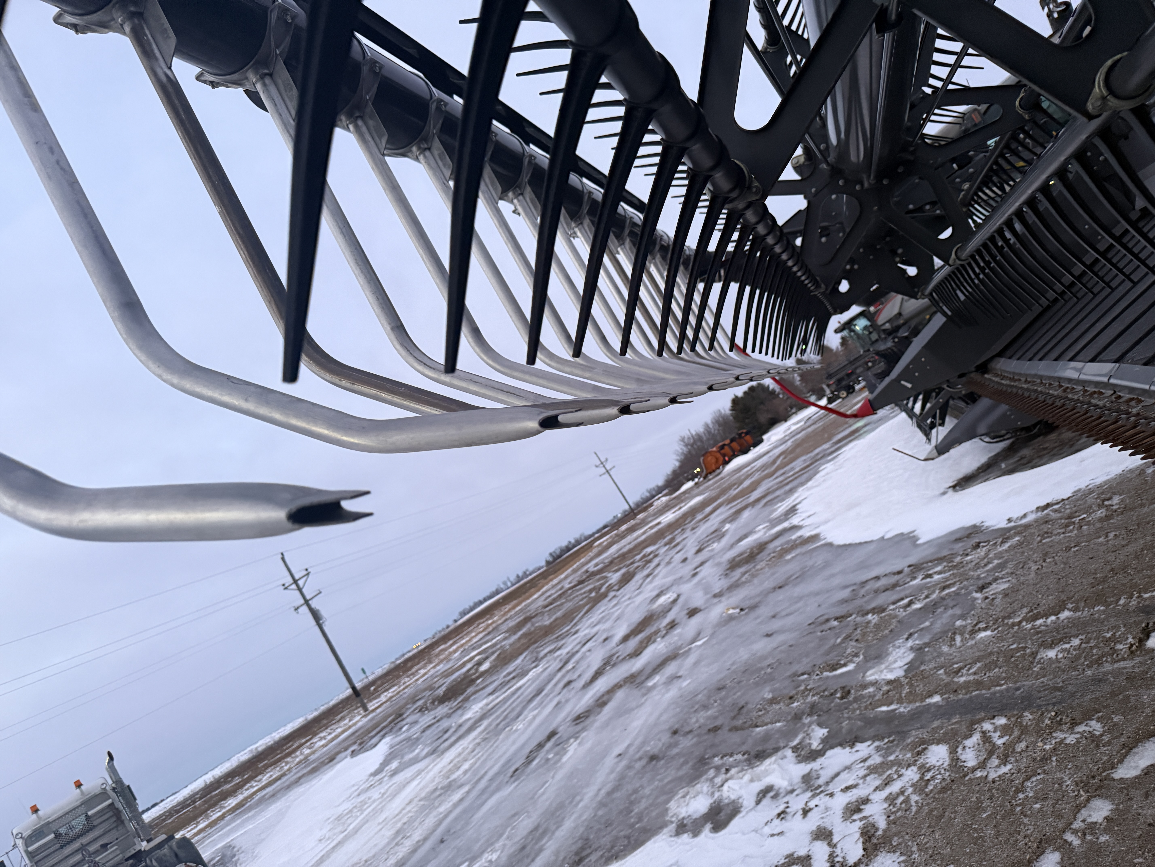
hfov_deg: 71.6
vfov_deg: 56.8
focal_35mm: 24
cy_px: 434
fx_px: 801
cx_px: 578
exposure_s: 1/60
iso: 500
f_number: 1.78
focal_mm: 6.76
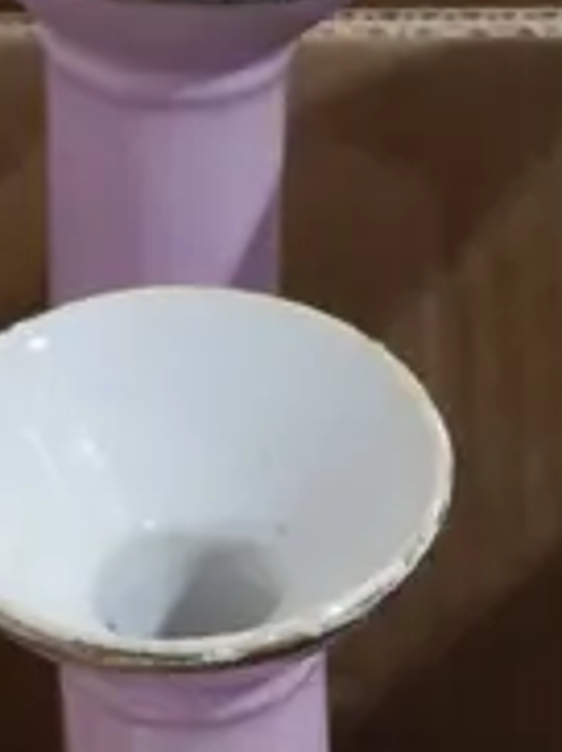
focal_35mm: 214
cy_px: 1624
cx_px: 750
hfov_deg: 6.9
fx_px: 4643
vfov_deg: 8.6
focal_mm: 19
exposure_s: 1/60
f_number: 4.1
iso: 1250
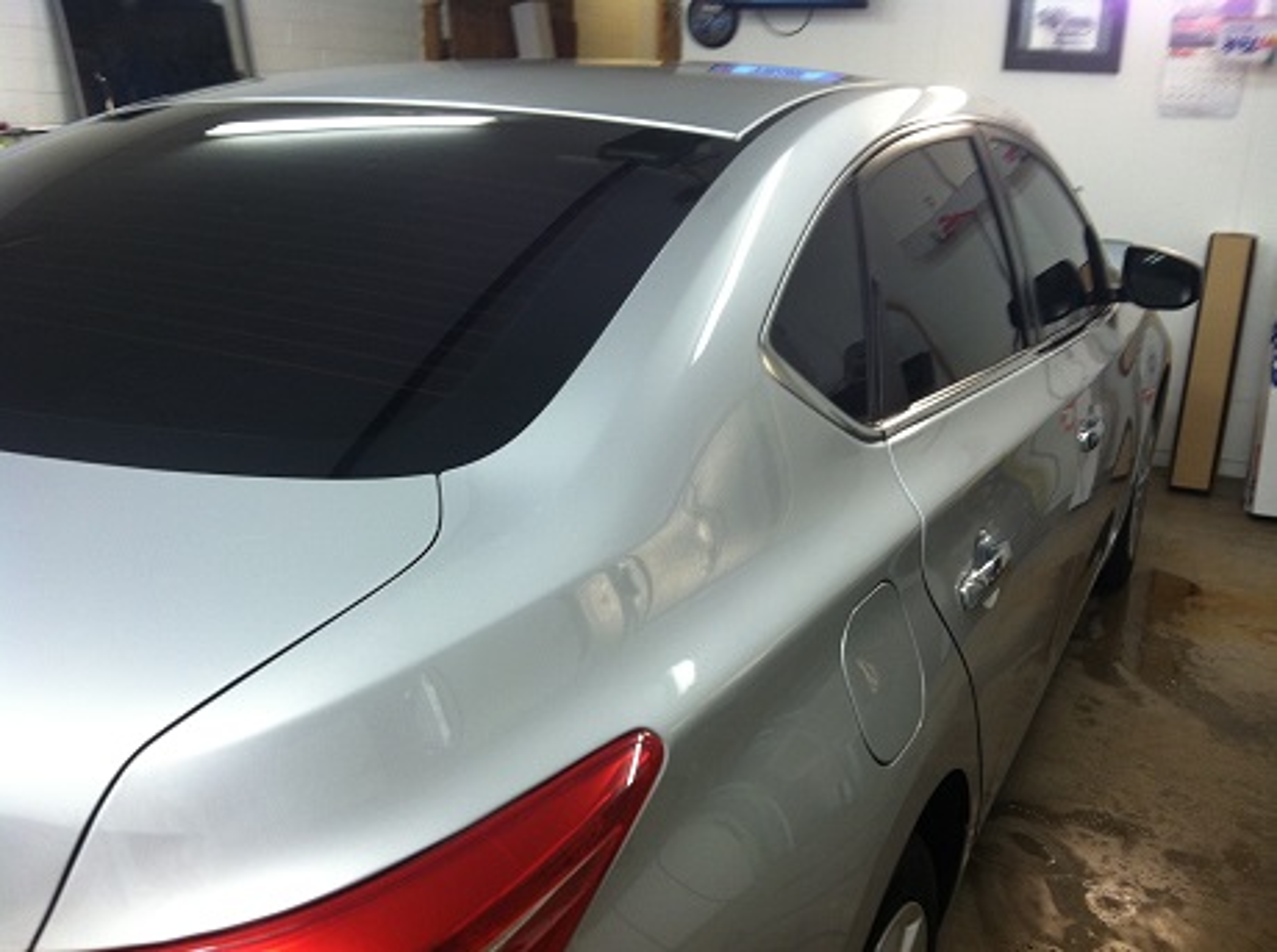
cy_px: 476
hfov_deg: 52.7
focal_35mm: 35
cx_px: 638
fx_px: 1288
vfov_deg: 40.6
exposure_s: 1/17
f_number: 2.8
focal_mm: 3.85
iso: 80
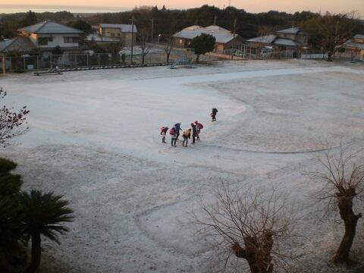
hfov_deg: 49.0
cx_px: 182
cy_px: 136
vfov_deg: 37.7
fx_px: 400
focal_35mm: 38
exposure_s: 1/200
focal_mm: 6.3
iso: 100
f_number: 3.1
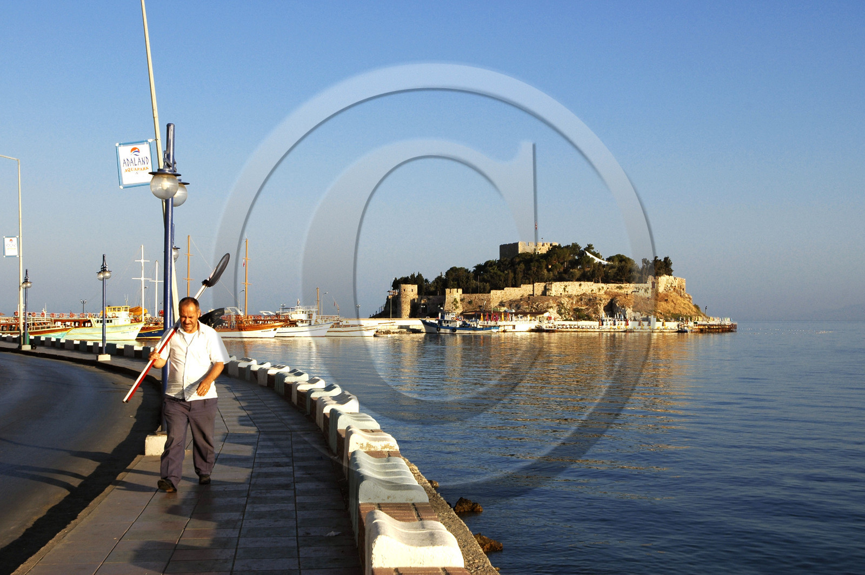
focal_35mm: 52
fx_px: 1260
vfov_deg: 25.7
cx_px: 432
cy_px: 288
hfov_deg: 37.9
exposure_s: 1/320
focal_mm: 35
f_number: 9
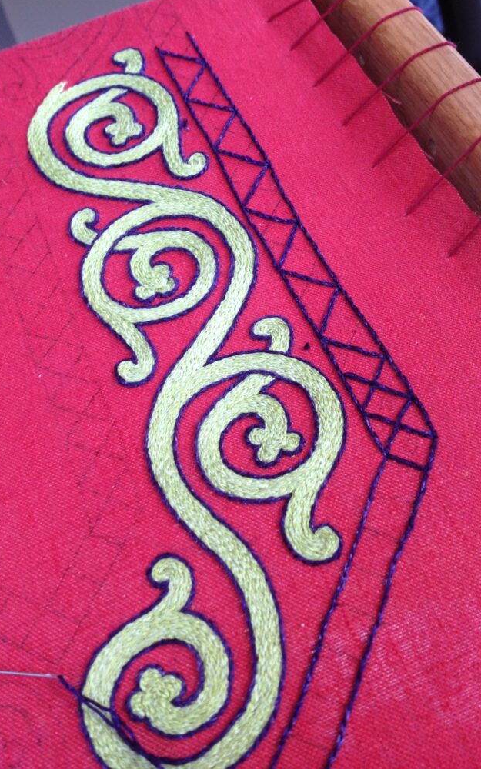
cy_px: 376
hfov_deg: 33.6
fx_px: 797
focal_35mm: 38
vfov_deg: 51.5
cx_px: 247
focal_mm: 4.28
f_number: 2.4
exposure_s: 1/20
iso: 80
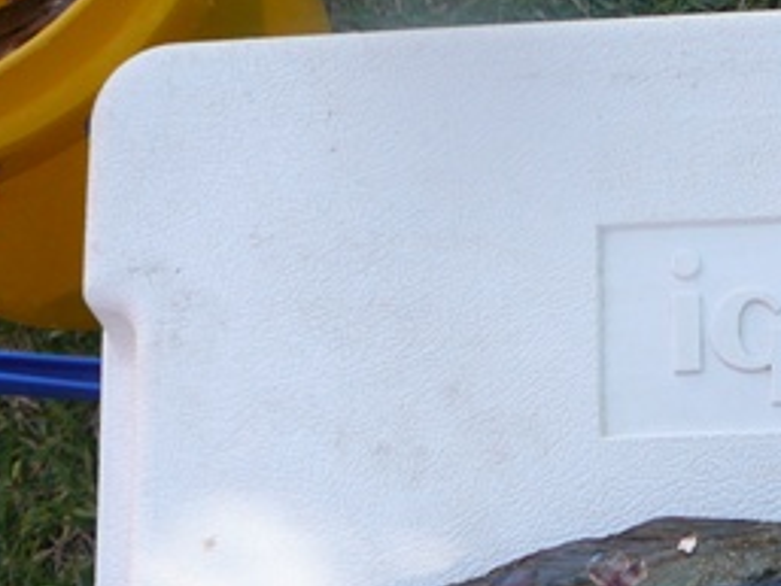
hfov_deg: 21.5
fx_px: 1964
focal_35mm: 87
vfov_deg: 16.5
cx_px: 833
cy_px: 638
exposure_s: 1/160
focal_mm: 5.2
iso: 80
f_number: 2.8
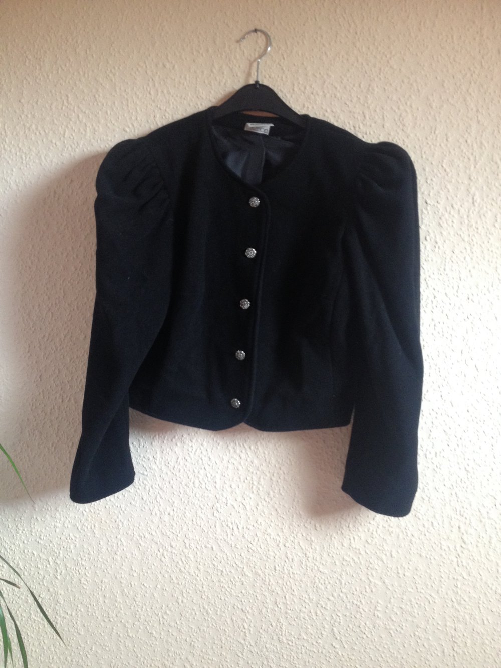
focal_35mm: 35
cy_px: 334
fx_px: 675
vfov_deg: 52.6
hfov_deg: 40.7
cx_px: 250
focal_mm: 4.28
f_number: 2.4
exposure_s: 1/20
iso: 160
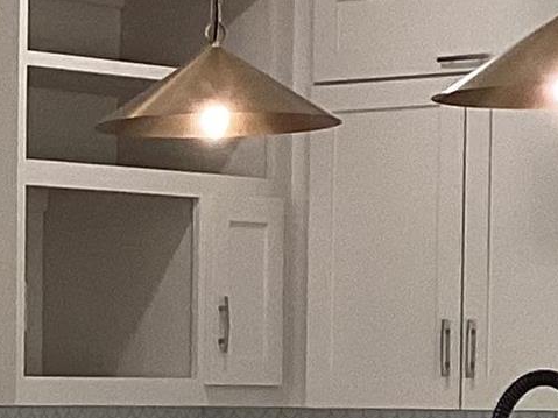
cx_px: -304
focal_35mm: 199
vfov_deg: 7.4
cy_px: 445
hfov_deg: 9.6
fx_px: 3207
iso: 64
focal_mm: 3.3
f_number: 2.4
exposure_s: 1/60
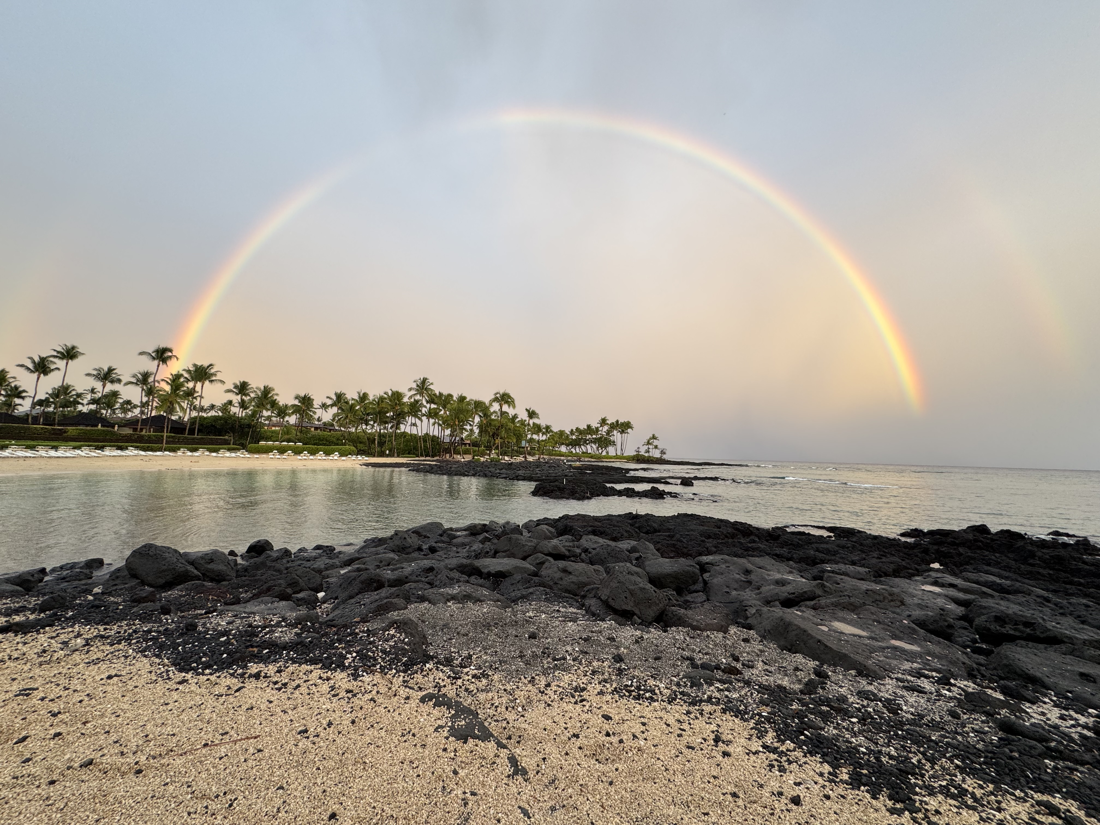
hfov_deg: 102.1
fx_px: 445
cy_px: 412
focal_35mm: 14
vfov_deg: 85.7
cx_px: 550
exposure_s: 1/107
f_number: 2.2
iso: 40
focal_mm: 2.22
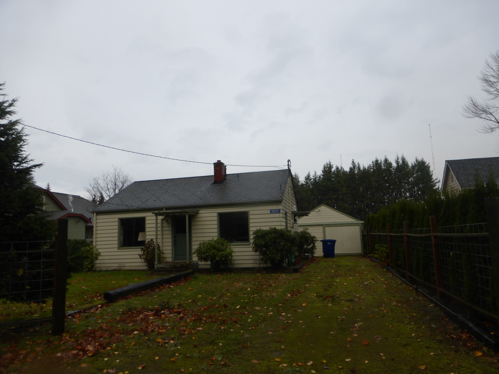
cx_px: 250
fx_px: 346
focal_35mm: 24
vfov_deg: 56.8
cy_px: 187
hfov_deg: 71.6
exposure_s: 1/400
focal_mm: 4.3
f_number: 3.3
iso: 100
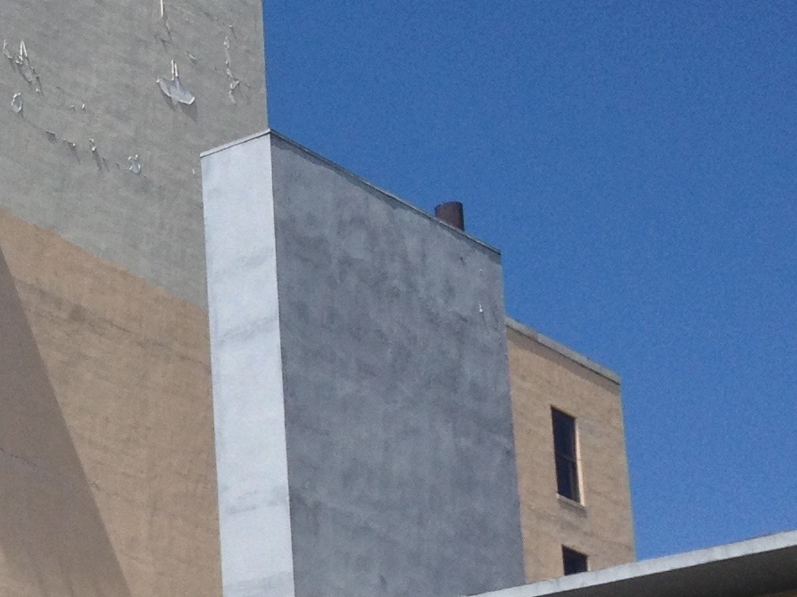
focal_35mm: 128
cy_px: 576
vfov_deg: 11.5
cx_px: -302
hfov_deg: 14.6
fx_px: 2946
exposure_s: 1/2304
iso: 50
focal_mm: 4.28
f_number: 2.4
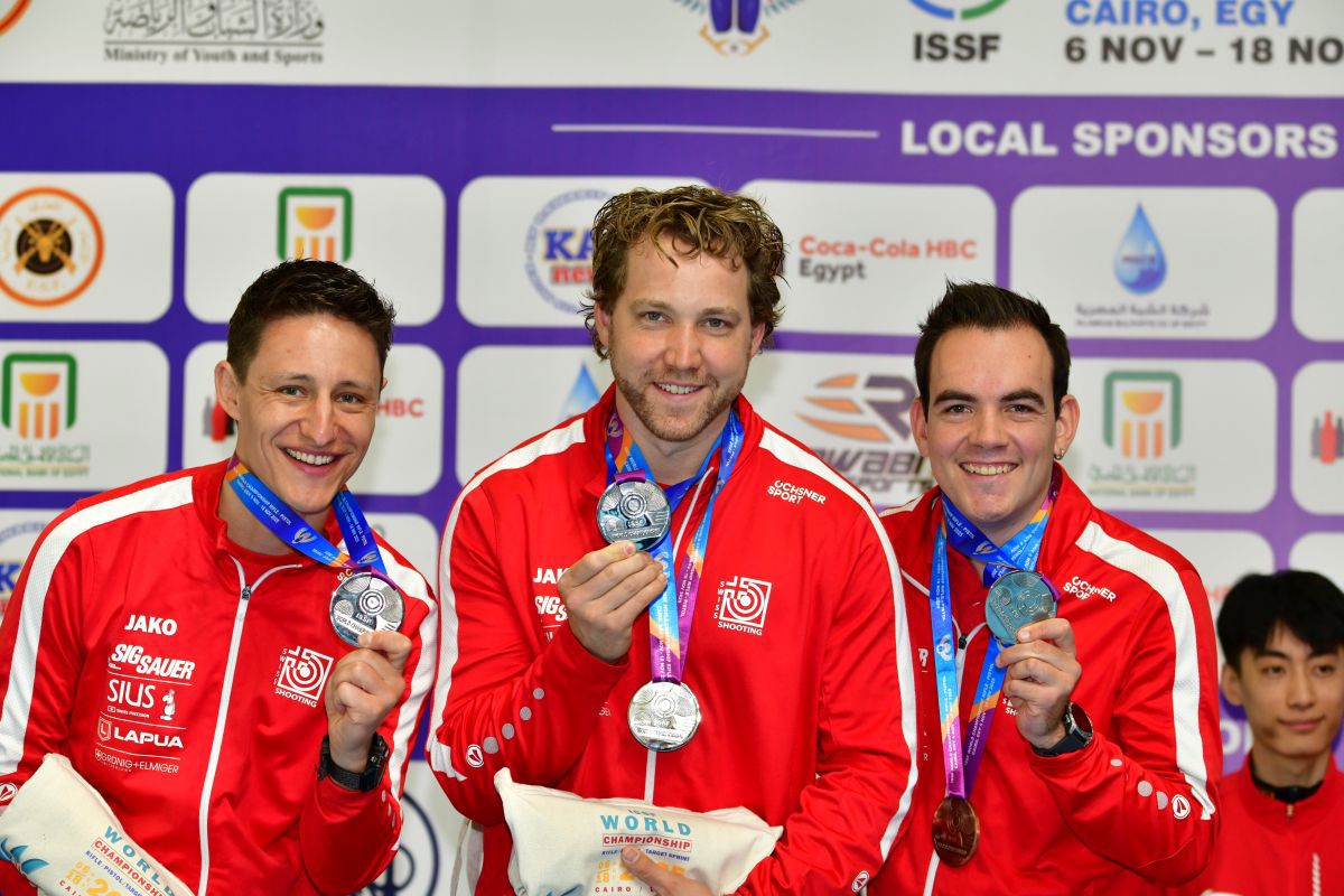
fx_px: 5226
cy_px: 448
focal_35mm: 140
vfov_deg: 9.8
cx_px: 672
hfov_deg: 14.7
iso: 1000
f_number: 5.6
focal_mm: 140
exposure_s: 1/100
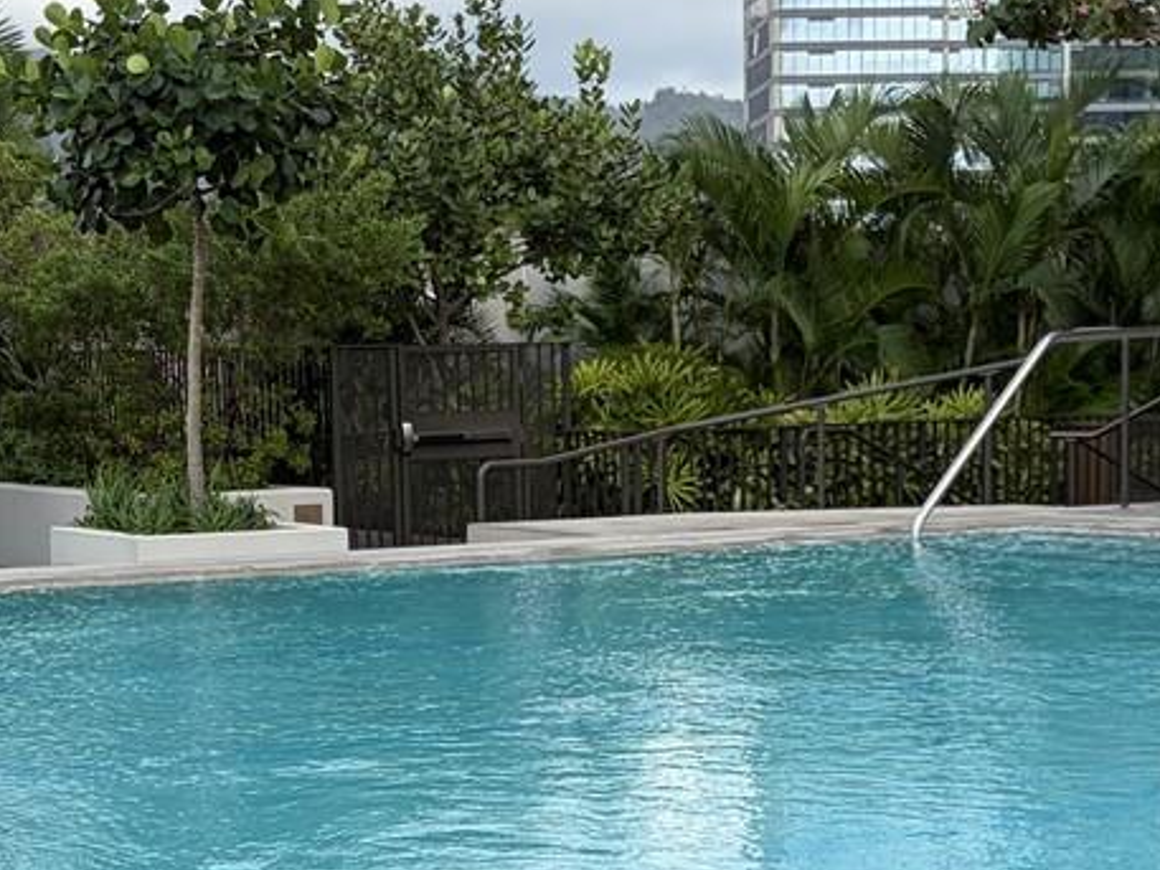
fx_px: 3050
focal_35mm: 91
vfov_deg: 16.1
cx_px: 561
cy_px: 687
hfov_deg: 21.5
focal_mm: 5.96
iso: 50
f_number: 1.6
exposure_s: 1/2283
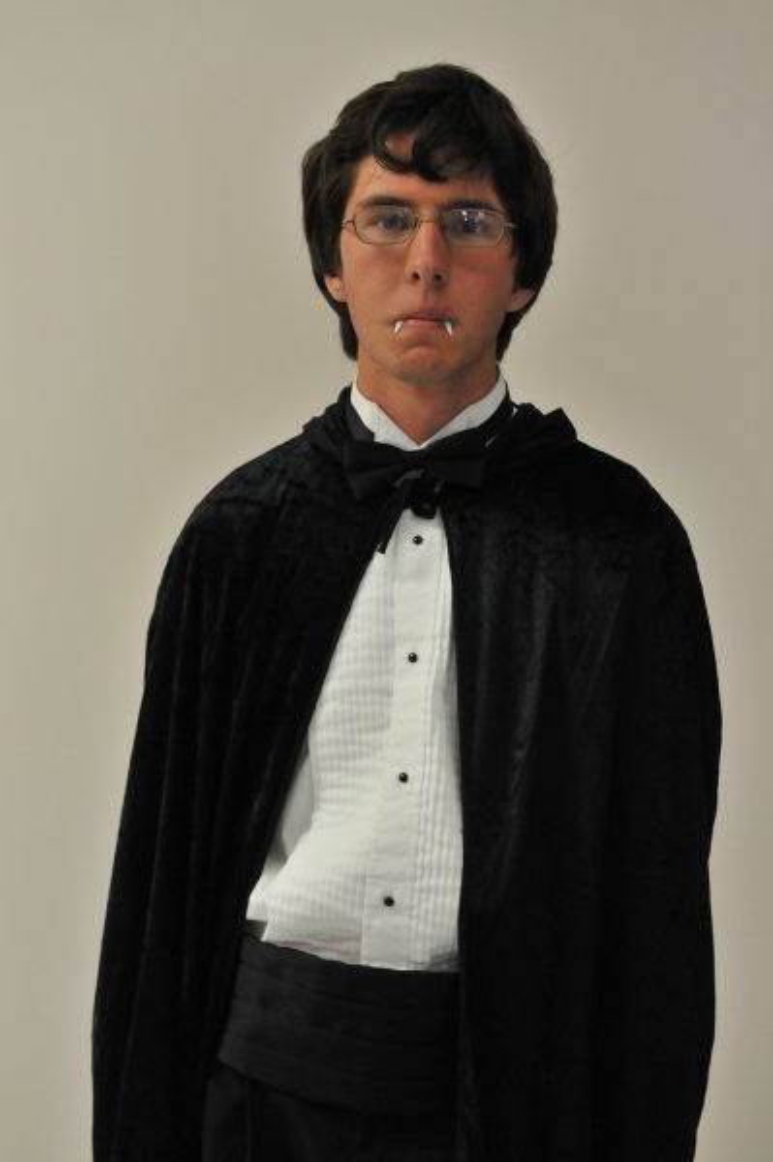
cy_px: 581
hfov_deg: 22.6
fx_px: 1936
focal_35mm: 60
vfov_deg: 33.4
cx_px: 386
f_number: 4.5
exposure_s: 1/80
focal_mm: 40
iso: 800
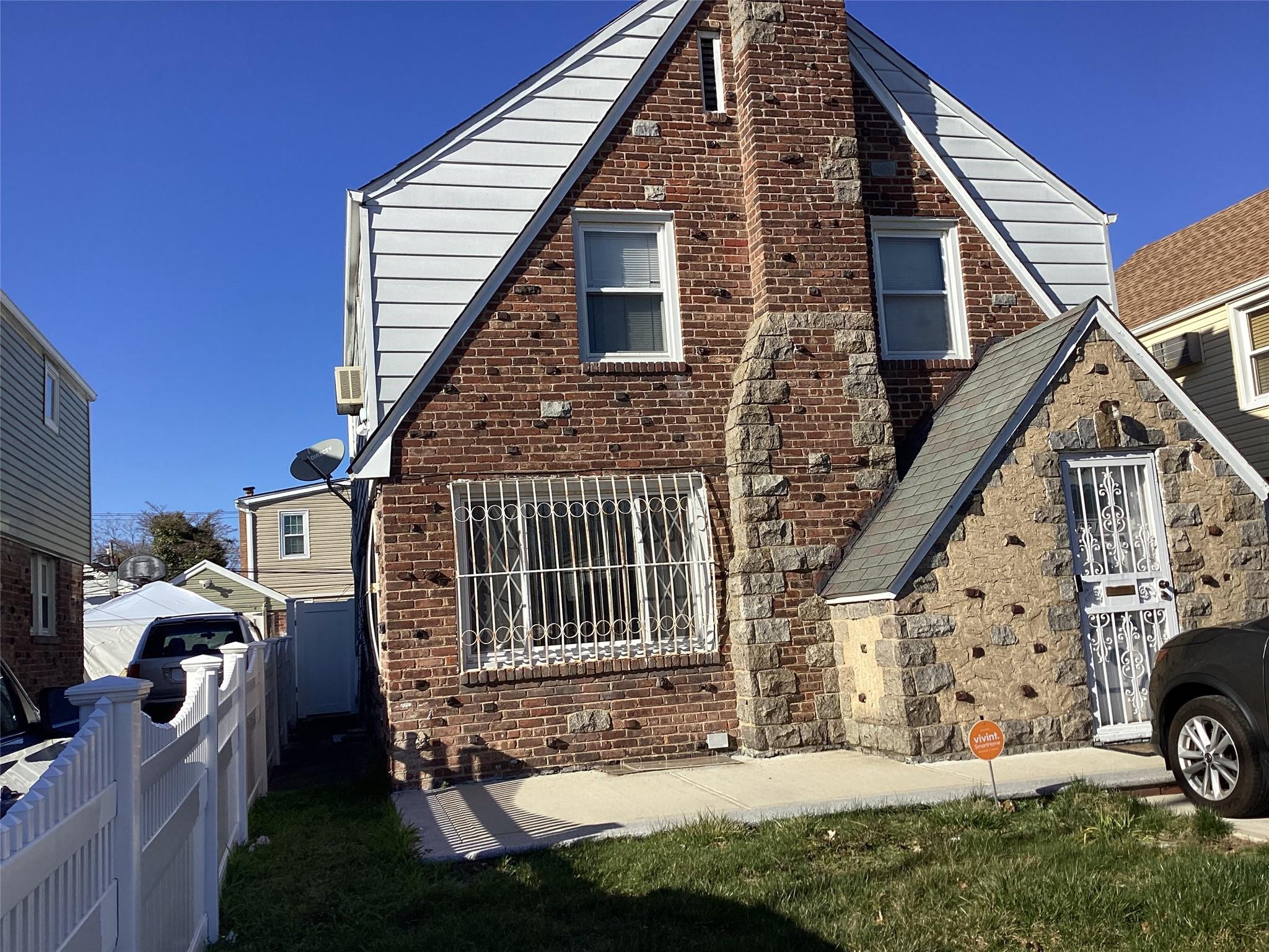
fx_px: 1136
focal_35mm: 31
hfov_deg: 58.4
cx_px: 634
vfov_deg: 45.4
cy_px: 476
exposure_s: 1/1481
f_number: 2.4
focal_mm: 3.3
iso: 25
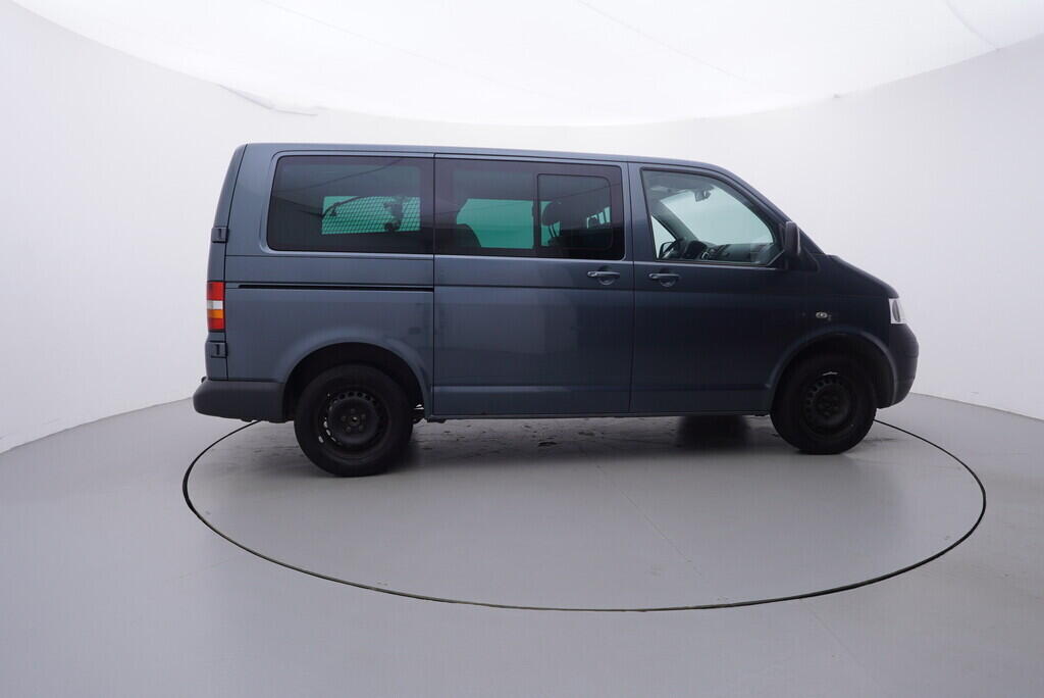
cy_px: 349
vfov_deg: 56.2
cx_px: 522
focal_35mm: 22
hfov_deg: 77.3
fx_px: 653
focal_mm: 15
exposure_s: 1/80
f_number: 5
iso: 200
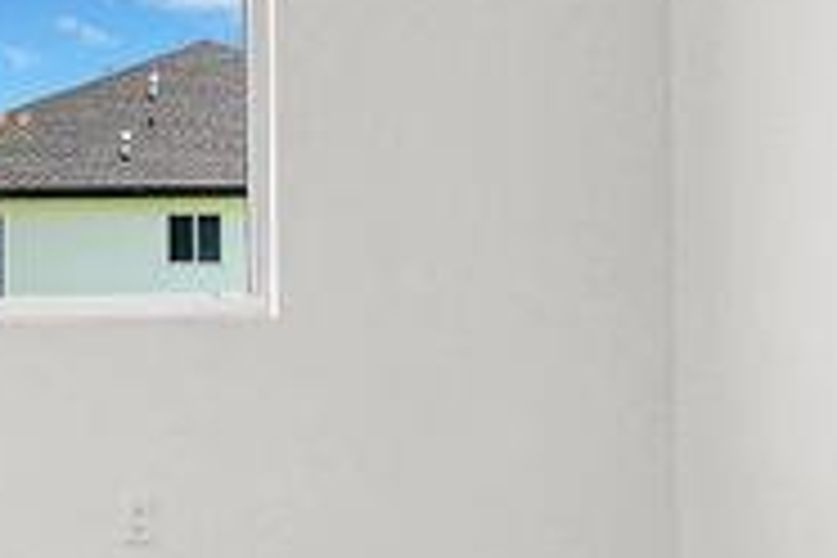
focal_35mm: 88
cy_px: 209
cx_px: 4
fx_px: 2046
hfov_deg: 22.3
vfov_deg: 15.5
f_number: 7.1
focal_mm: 16
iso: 250
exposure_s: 1/30
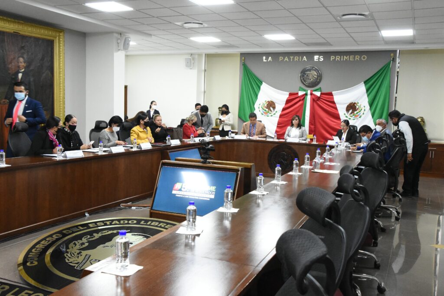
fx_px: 444
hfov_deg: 53.1
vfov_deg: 36.9
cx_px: 222
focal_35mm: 36
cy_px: 148
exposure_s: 1/60
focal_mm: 24
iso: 5000
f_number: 6.3
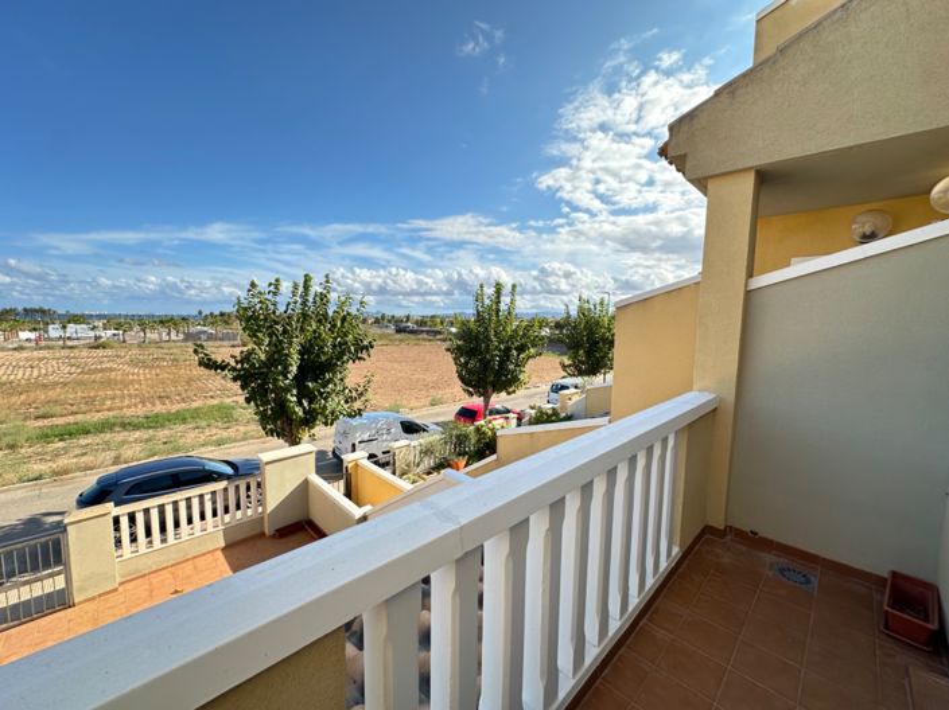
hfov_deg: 102.1
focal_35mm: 14
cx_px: 474
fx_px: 384
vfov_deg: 85.6
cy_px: 355
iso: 40
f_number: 2.2
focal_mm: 2.22
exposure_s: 1/807
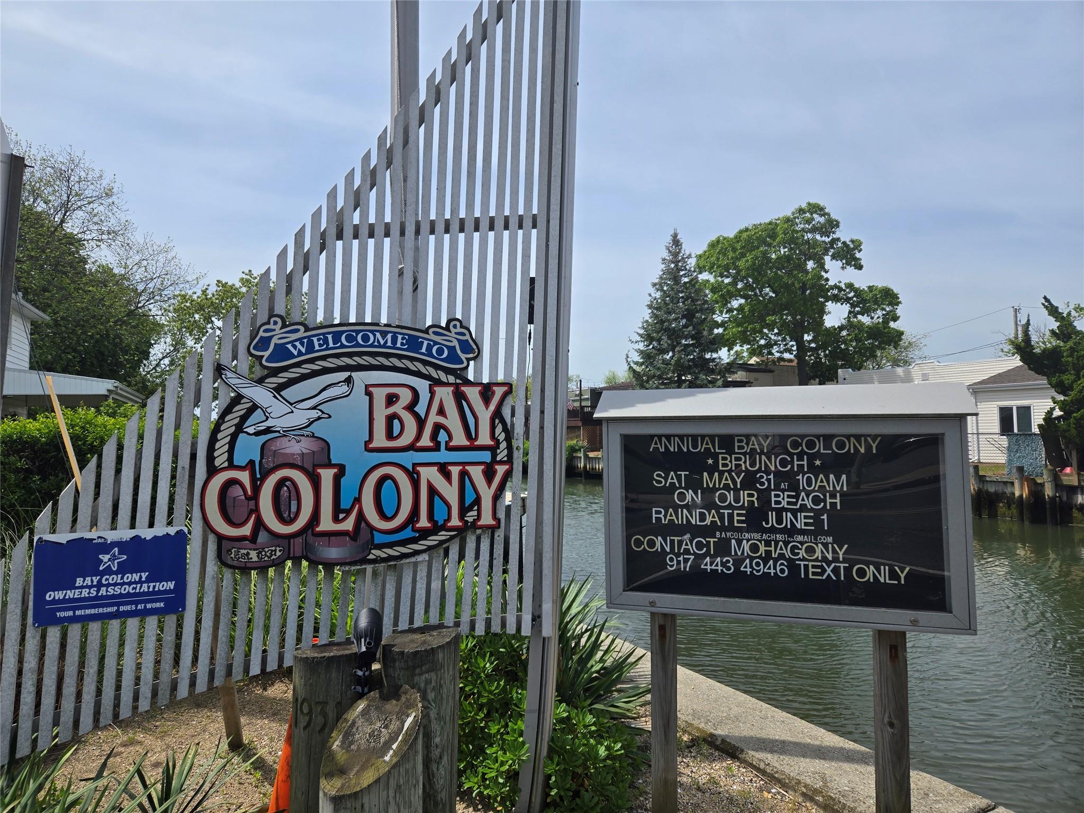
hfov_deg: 73.9
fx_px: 720
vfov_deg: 58.9
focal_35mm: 23
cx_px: 542
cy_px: 406
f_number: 1.8
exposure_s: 1/2921
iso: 32
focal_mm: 5.4
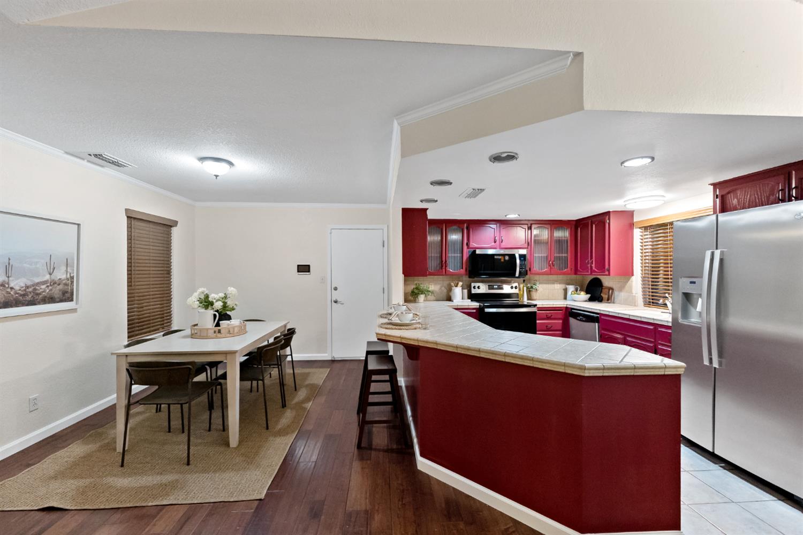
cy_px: 268
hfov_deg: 104.3
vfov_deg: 81.2
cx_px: 402
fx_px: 312
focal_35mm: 14
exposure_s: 1/160
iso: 3200
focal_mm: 14
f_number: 2.8
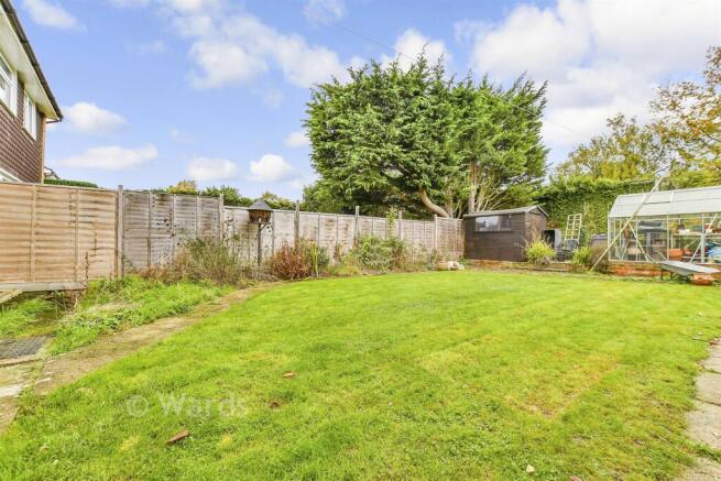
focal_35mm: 25
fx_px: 501
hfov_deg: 71.5
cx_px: 360
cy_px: 240
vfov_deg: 51.3
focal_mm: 17
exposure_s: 1/50
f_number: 8
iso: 160
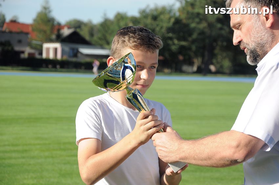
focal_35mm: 135
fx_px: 1045
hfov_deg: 15.2
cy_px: 92
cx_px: 140
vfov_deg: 10.1
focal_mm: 90
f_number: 7.1
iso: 400
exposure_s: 1/800
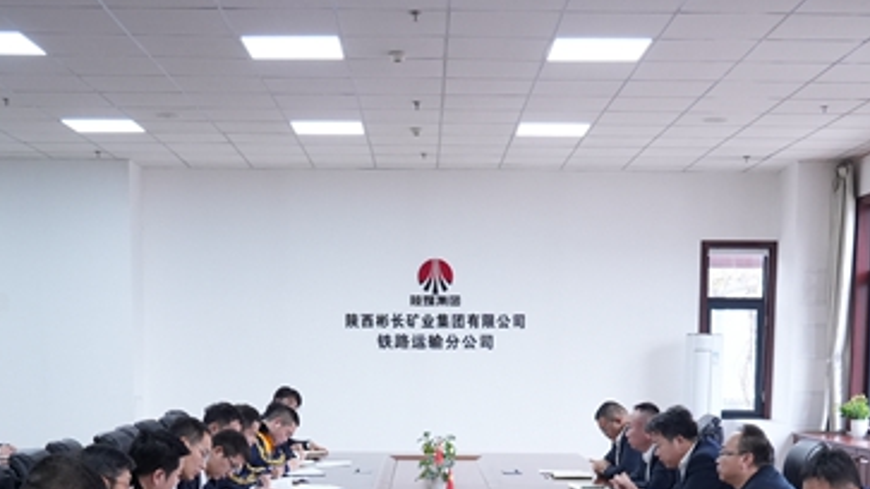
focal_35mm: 45
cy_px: 431
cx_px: 381
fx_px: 1038
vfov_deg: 25.7
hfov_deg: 45.4
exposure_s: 1/60
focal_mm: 26
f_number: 4
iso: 2500
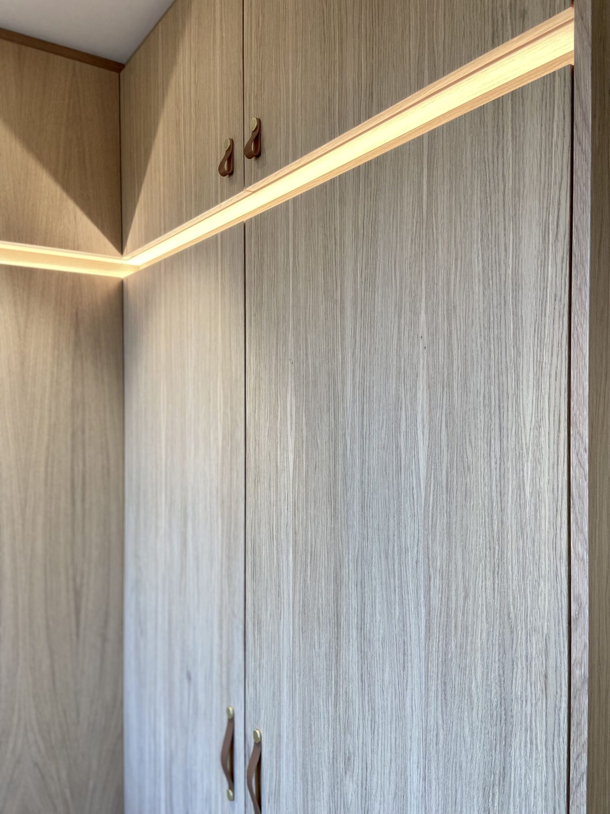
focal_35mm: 26
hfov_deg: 53.1
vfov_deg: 67.3
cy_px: 407
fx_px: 611
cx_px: 305
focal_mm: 4.25
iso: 100
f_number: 1.8
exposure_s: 1/100
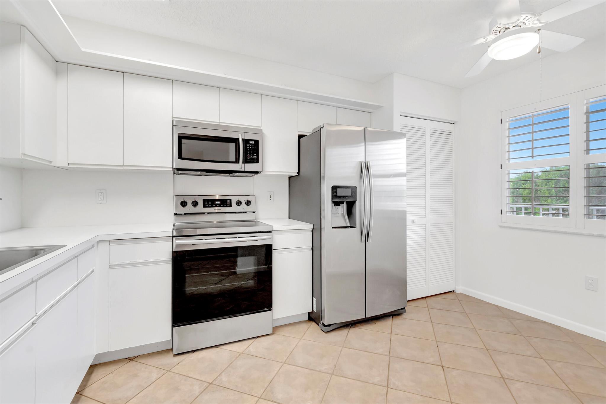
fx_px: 252
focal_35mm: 15
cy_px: 202
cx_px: 303
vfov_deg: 77.3
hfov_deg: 100.4
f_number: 8
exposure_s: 1/15
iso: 720
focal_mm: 10
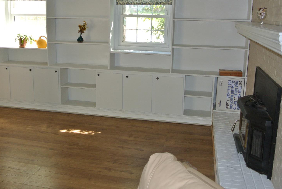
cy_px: 70
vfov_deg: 34.9
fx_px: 298
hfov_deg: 50.6
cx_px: 131
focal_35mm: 38
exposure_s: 1/60
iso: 250
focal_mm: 10
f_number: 3.5
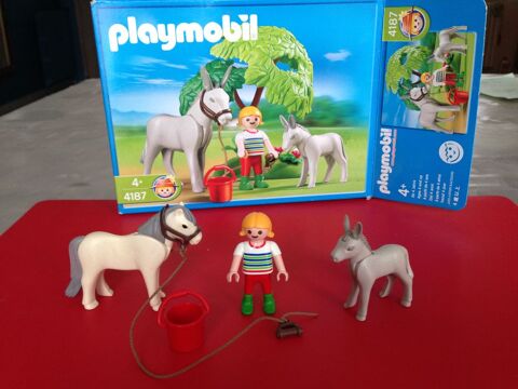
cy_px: 194
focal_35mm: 33
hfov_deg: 55.4
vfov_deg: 42.9
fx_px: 494
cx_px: 259
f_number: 2.4
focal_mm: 4.12
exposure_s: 1/20
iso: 125
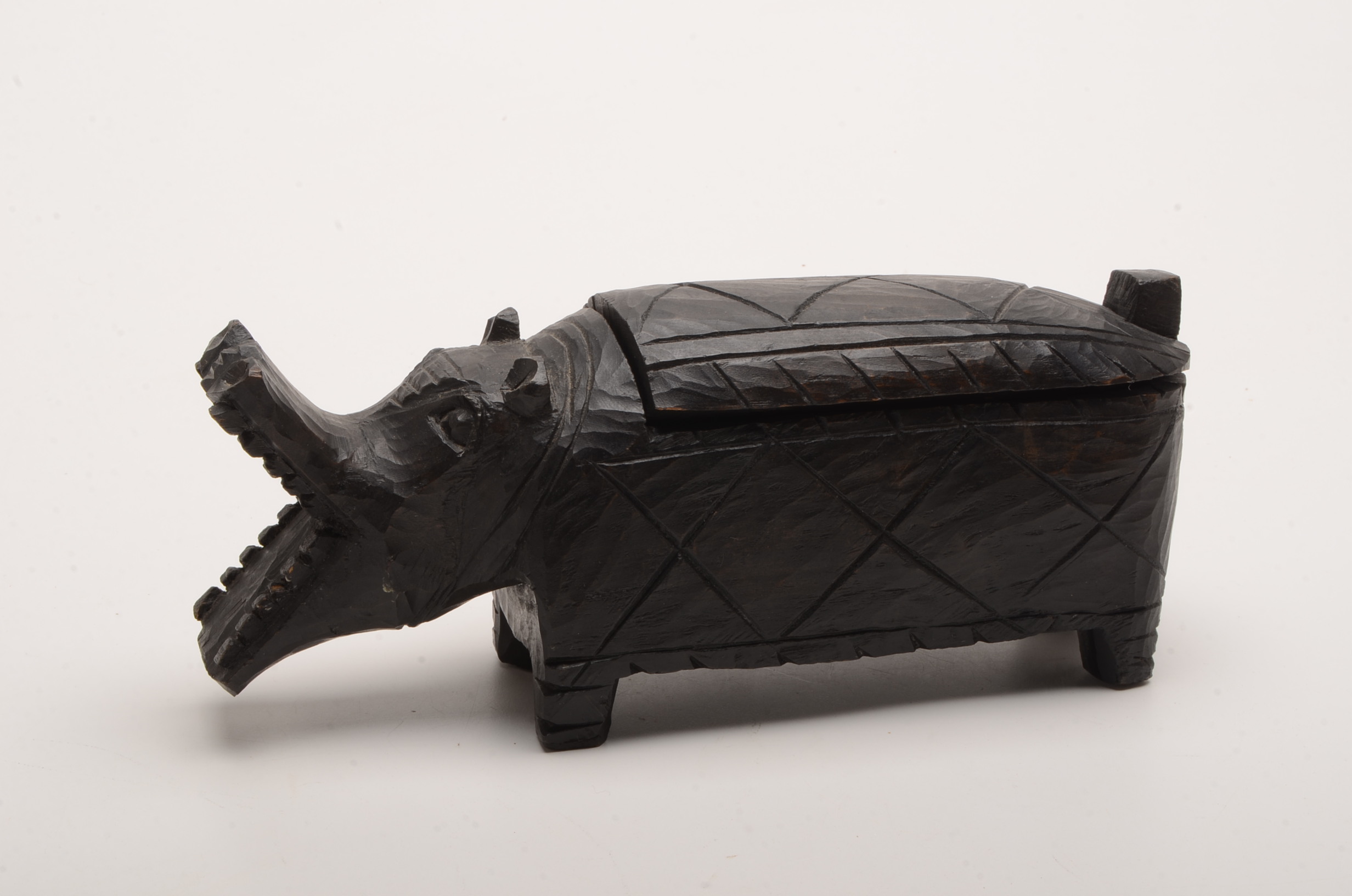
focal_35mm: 72
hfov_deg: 28.1
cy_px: 448
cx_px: 676
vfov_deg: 18.8
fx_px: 2698
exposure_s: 1/200
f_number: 25
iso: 100
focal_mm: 48
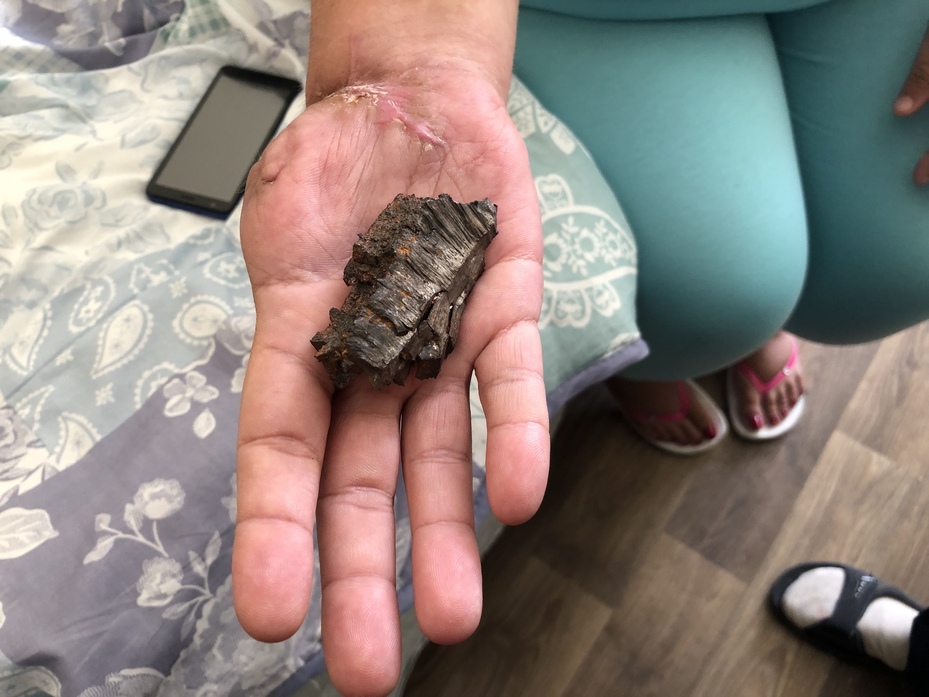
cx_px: 464
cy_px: 348
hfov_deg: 63.4
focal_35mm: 28
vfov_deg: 49.7
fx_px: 751
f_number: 1.8
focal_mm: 3.99
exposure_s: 1/17
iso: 40
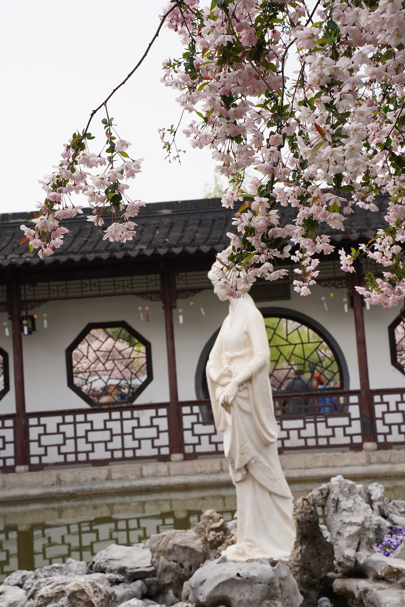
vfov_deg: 27.0
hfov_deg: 18.2
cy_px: 304
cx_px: 202
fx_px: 1266
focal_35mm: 75
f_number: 22
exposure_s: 1/5
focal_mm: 75
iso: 100
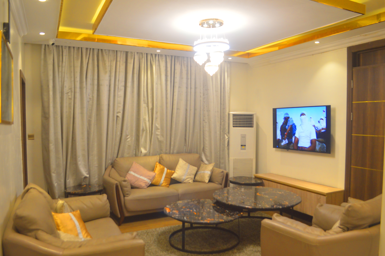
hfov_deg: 67.4
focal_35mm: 27
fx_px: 288
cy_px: 128
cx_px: 192
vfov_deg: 47.8
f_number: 3.5
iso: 400
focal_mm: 18
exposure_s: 1/60
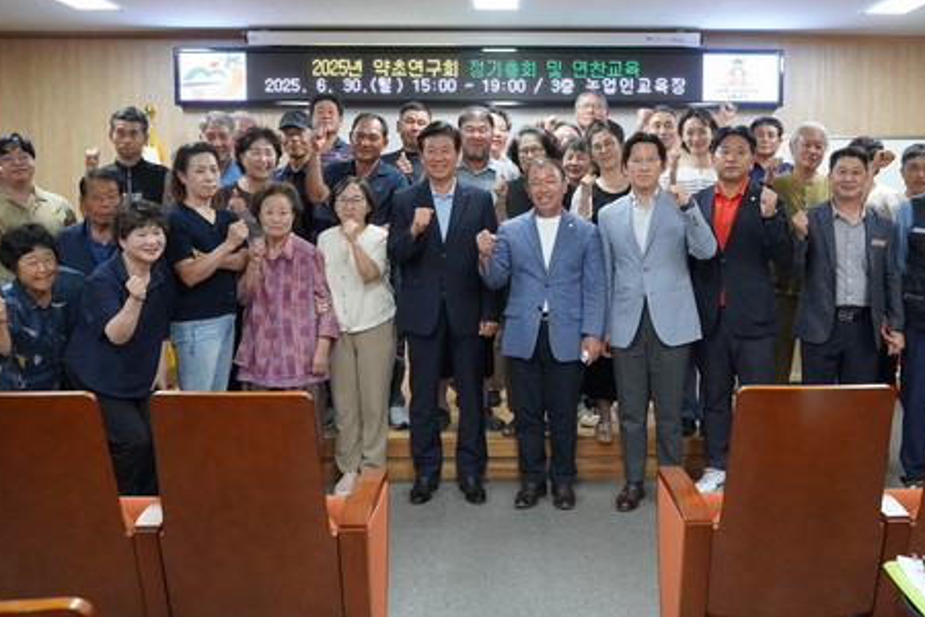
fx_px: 925
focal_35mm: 36
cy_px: 276
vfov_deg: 36.8
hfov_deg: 52.9
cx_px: 536
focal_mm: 18
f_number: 4
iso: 2500
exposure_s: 1/160
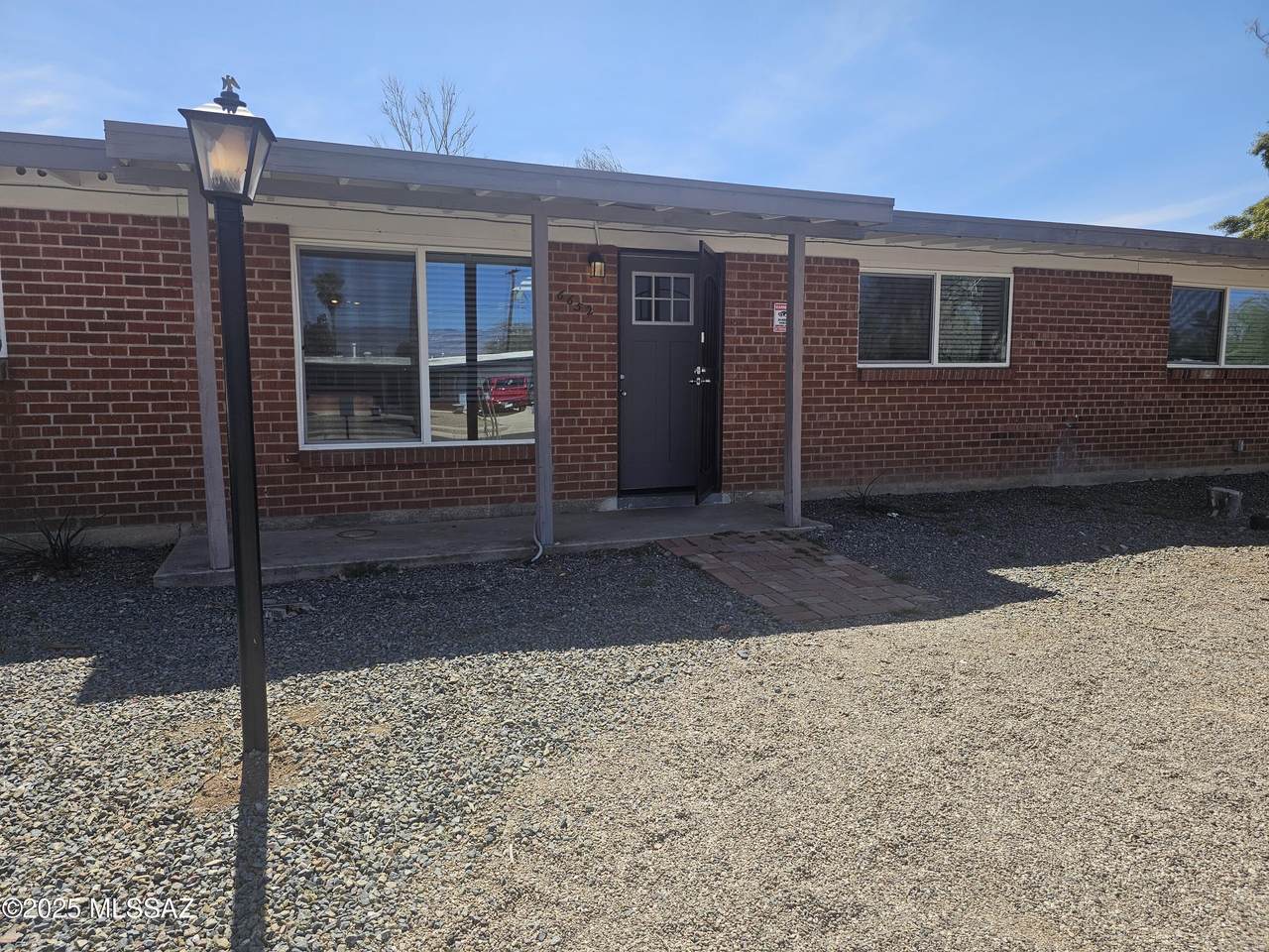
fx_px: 843
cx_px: 634
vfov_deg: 58.9
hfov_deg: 73.9
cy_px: 476
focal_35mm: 23
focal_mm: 6.3
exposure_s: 1/724
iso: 10
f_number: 1.7
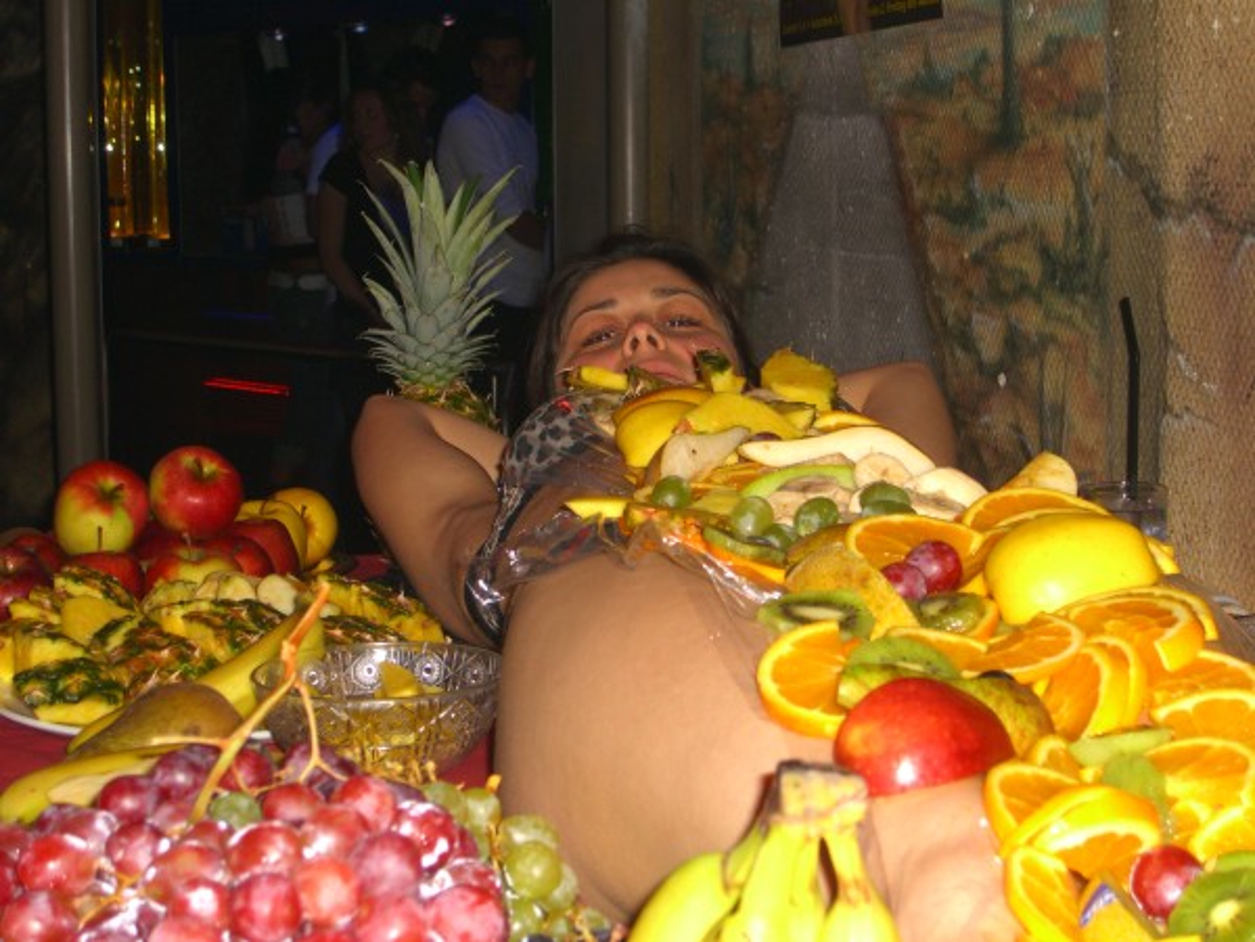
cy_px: 471
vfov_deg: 21.6
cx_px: 628
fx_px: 2465
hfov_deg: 28.6
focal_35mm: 68
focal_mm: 14.2
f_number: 4
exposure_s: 1/60
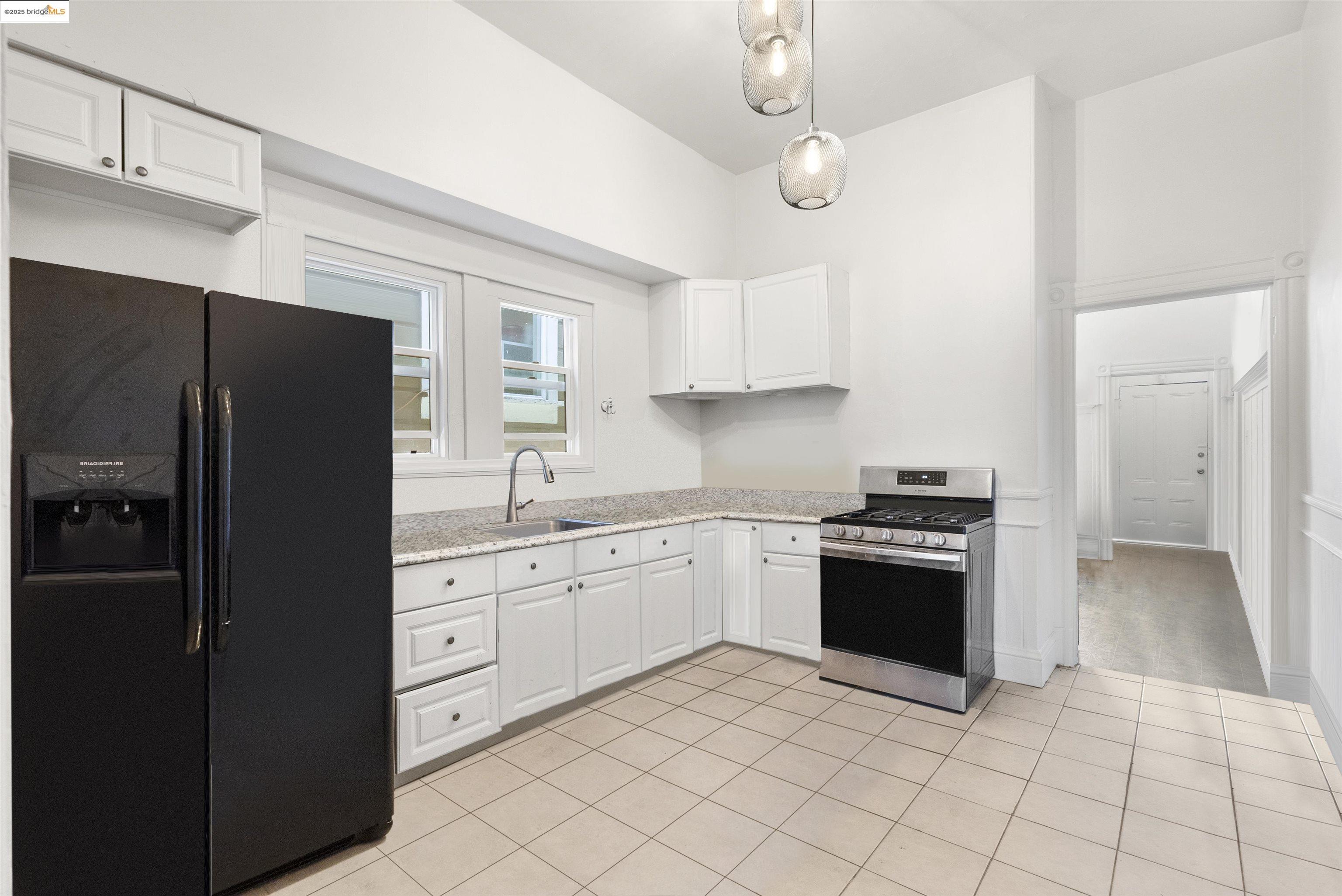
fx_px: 597
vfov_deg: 73.8
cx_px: 671
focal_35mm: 16
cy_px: 448
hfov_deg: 96.7
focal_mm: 16
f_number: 8
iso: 500
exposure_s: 1/13
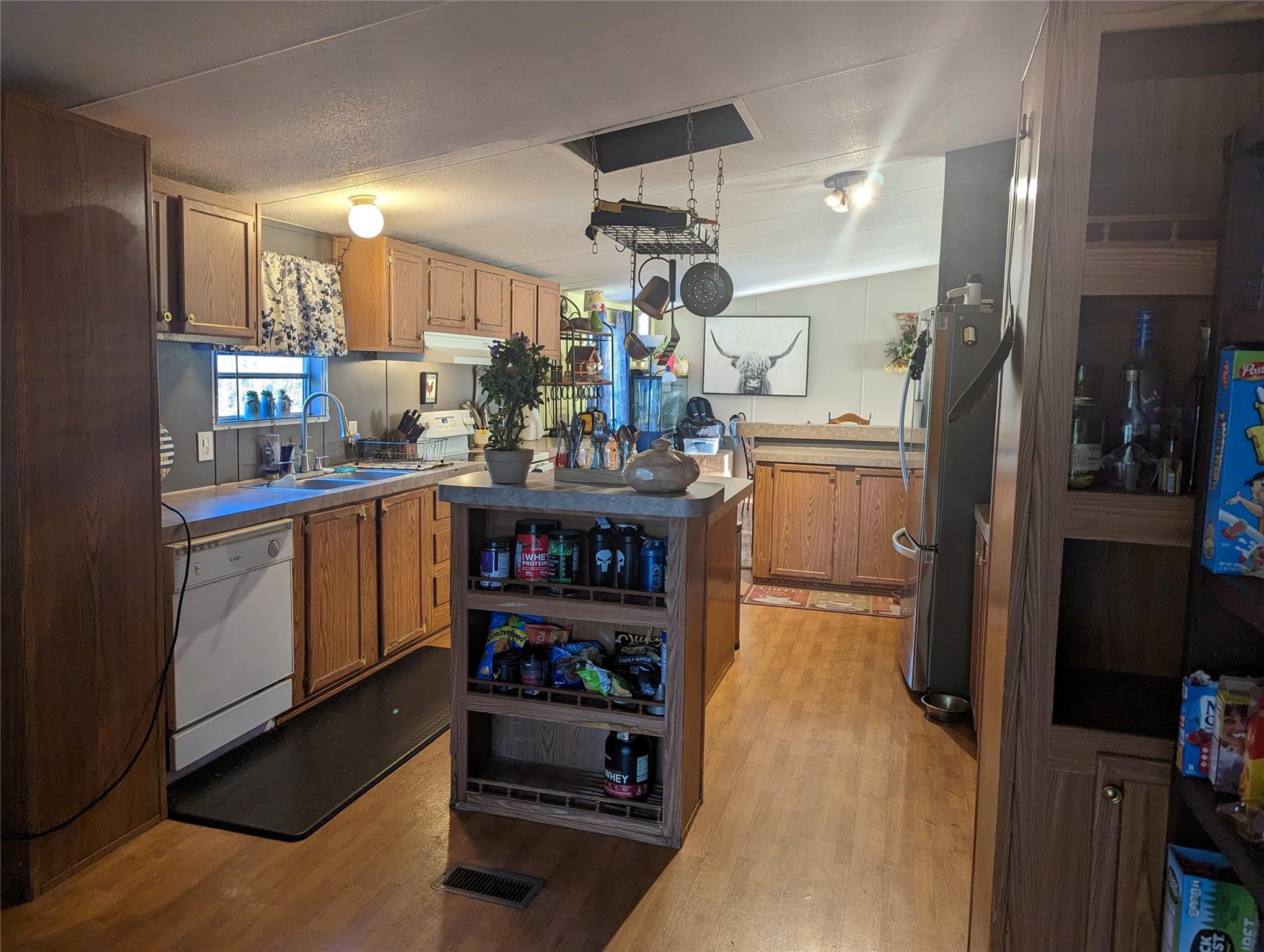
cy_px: 476
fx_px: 878
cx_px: 632
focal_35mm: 24
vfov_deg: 56.9
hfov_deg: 71.5
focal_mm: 6.81
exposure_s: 1/30
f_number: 1.85
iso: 80
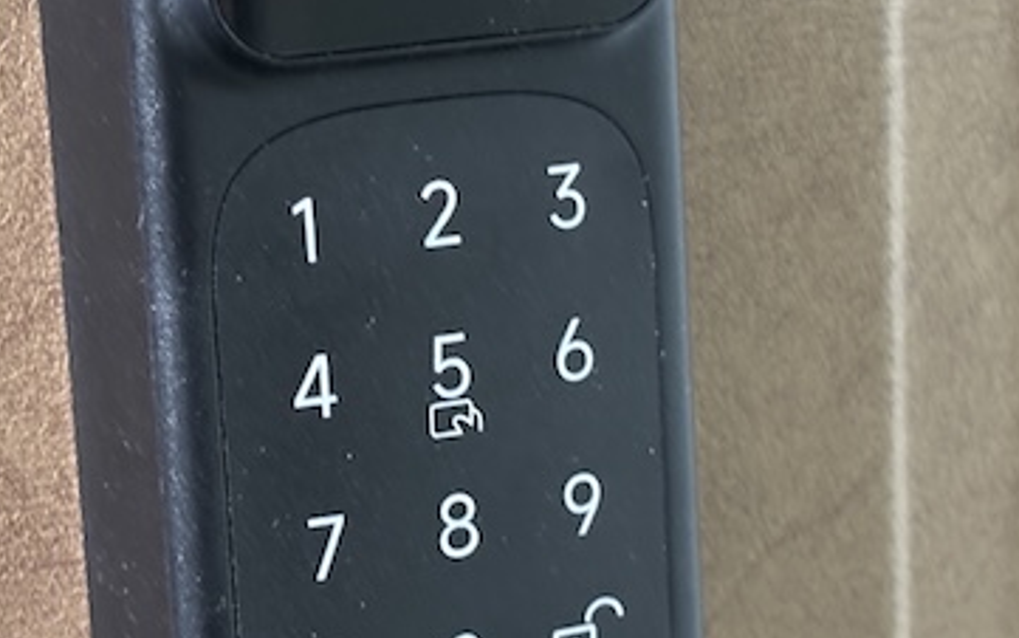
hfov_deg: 17.1
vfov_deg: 10.7
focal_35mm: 122
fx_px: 3390
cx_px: 497
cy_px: 412
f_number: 1.6
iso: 320
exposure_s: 1/30
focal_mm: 5.96
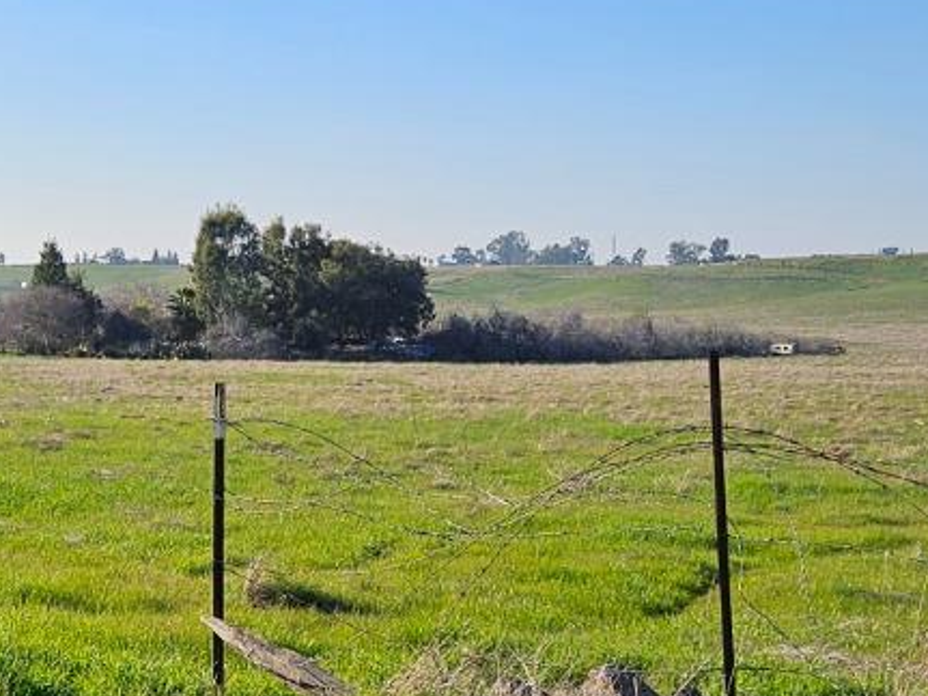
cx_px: 293
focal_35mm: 80
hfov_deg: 24.3
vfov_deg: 18.4
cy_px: 460
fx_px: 2144
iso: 25
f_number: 1.8
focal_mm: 5.4
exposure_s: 1/3151
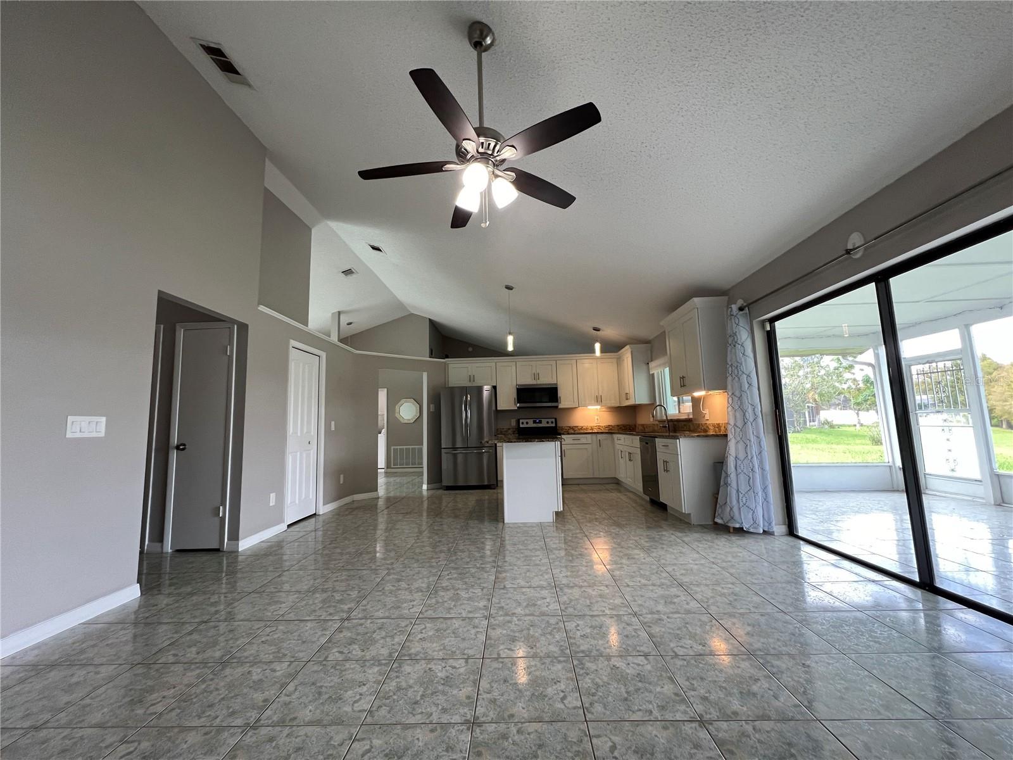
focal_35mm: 13
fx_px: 380
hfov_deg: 106.2
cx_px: 506
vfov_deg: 89.9
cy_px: 380
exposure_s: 1/120
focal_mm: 1.57
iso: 200
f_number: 1.8
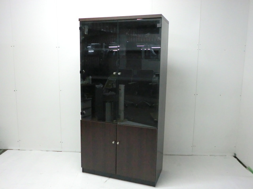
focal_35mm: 32
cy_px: 94
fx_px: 234
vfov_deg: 44.2
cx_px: 126
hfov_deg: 56.8
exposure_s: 1/60
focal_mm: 5.8
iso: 640
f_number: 3.5
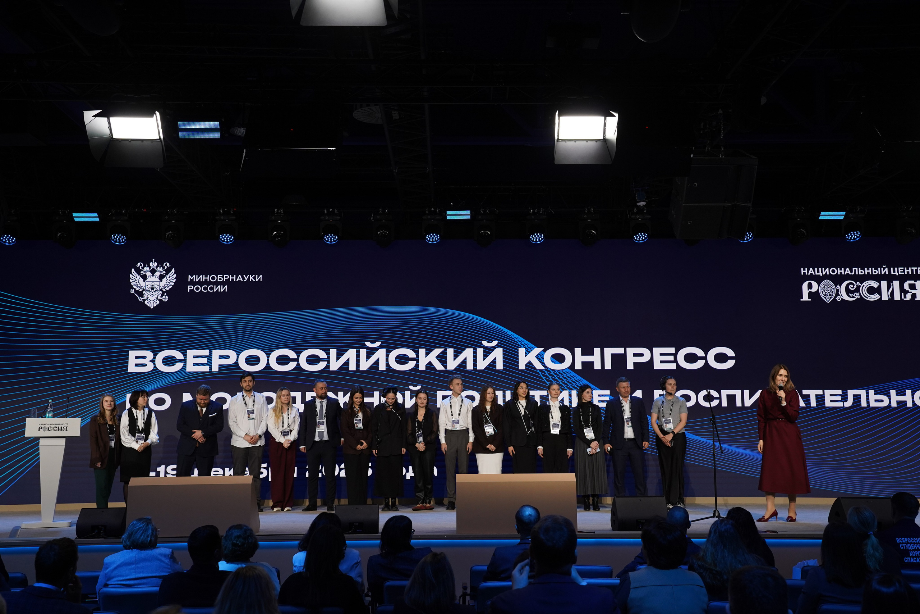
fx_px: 997
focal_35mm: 39
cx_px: 460
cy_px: 307
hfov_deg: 49.6
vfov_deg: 34.2
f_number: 5
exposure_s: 1/160
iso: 1600
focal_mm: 39
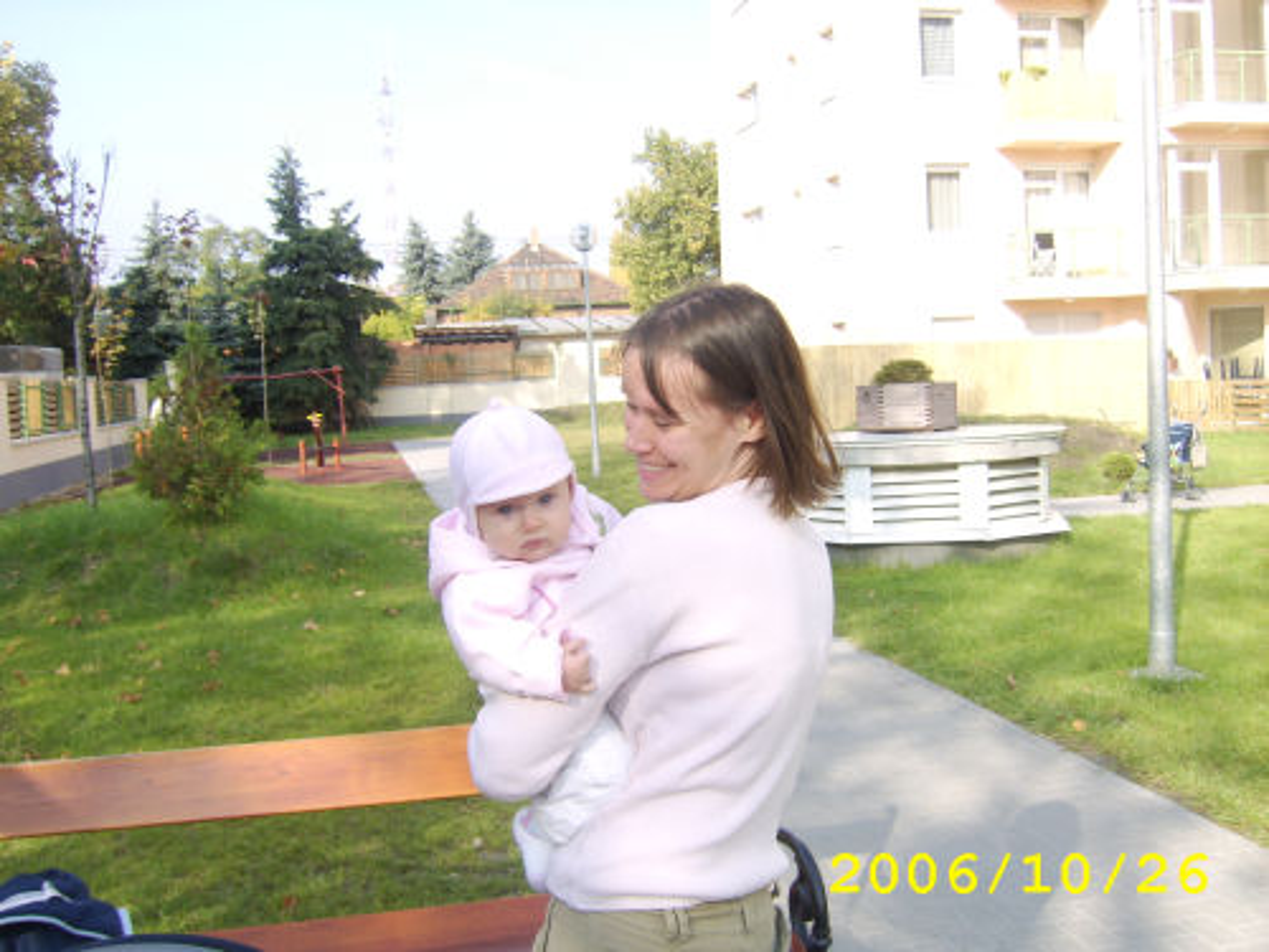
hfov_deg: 58.4
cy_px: 476
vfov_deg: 45.4
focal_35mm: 31
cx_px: 634
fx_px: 1136
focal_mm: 8.13
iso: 71
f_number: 4
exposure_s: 1/272
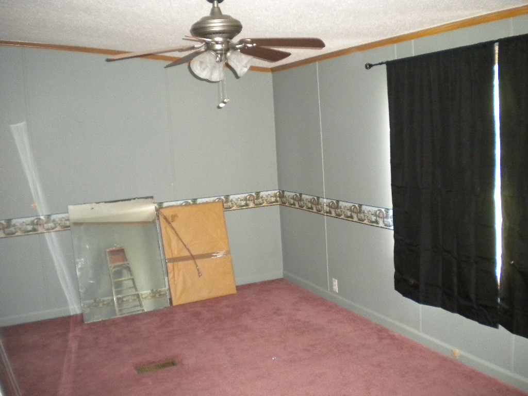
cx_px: 264
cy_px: 198
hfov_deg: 52.6
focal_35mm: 35
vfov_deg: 40.7
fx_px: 534
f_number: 3.1
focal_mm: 6.3
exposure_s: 1/30
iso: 549
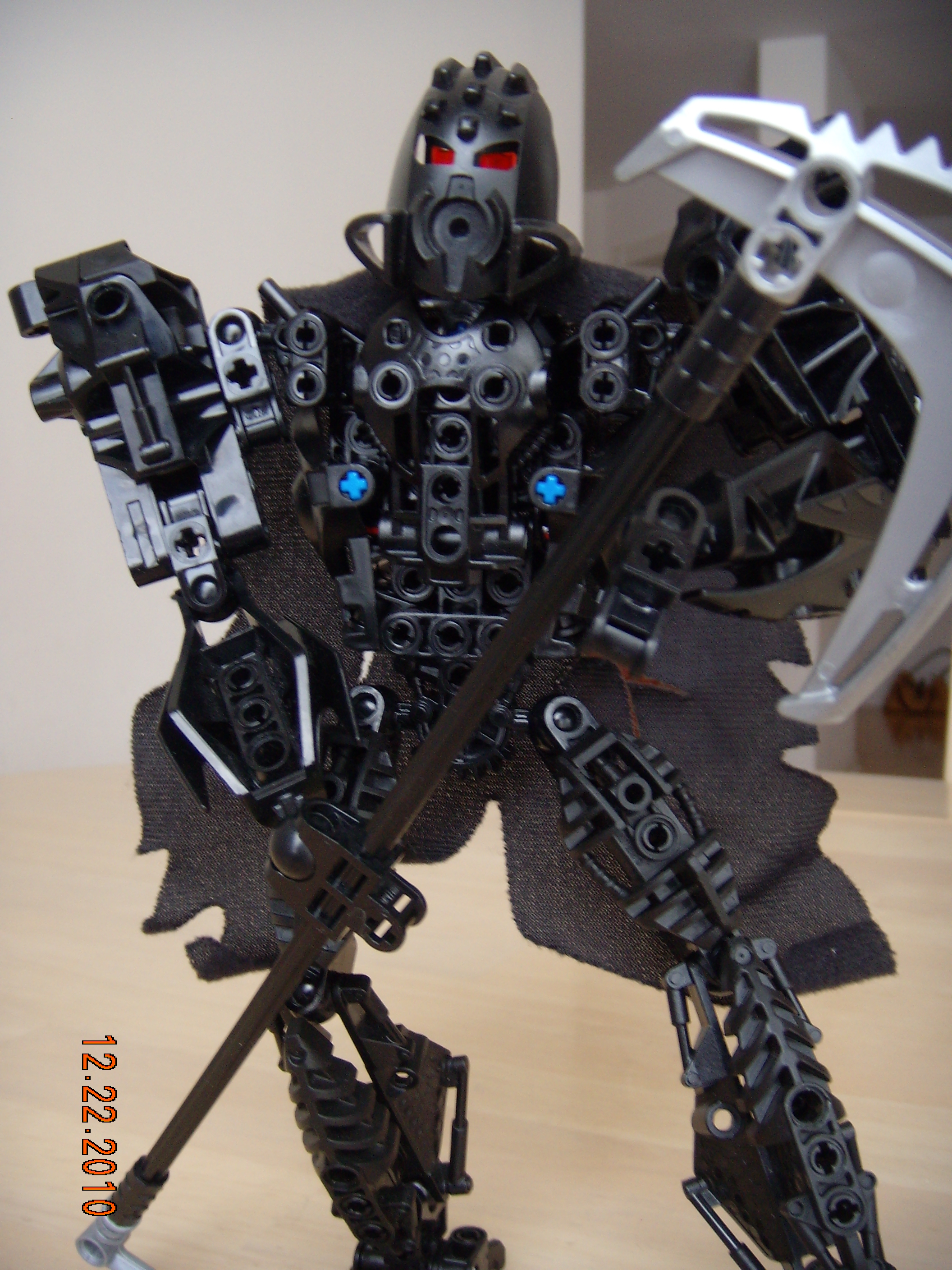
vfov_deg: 49.0
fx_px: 1393
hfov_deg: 37.7
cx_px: 476
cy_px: 635
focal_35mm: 38
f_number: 3.5
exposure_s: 1/27.9
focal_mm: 6.4
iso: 100
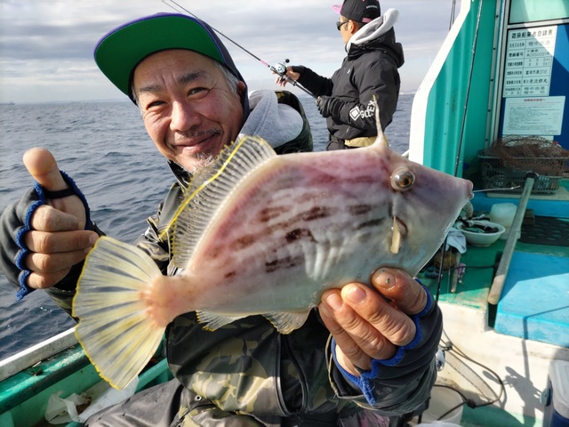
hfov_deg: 67.3
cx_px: 284
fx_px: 427
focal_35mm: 26
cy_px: 214
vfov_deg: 53.1
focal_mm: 4.8
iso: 50
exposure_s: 1/420
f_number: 1.79
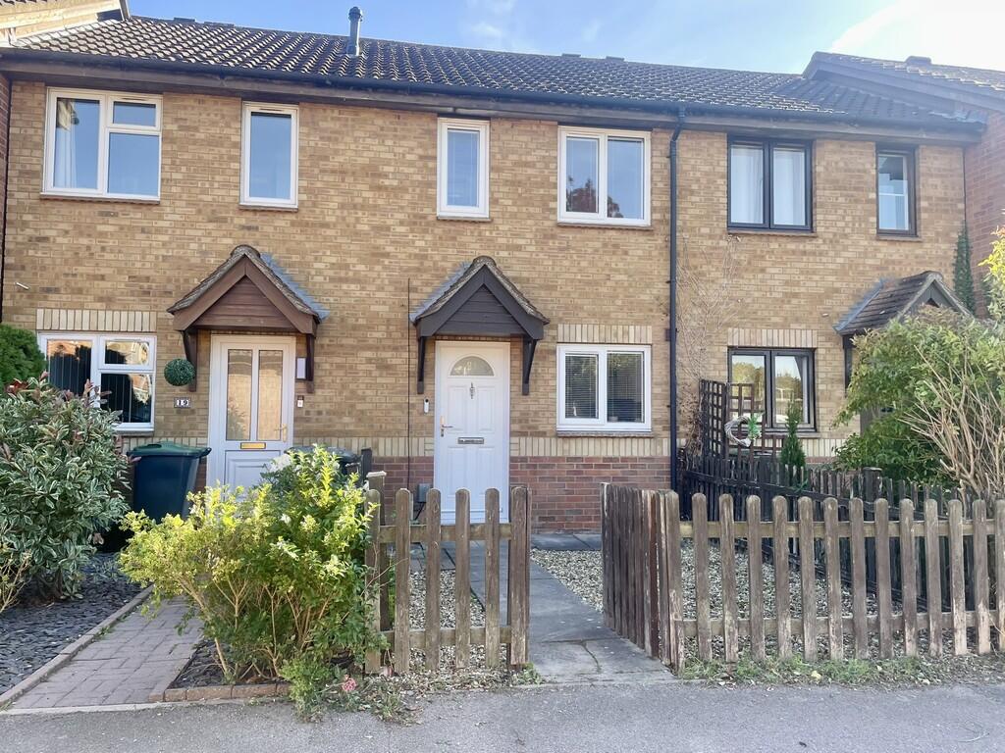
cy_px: 376
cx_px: 502
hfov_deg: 67.3
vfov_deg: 53.1
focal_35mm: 26
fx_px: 755
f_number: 1.6
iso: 32
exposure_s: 1/419
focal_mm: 4.2
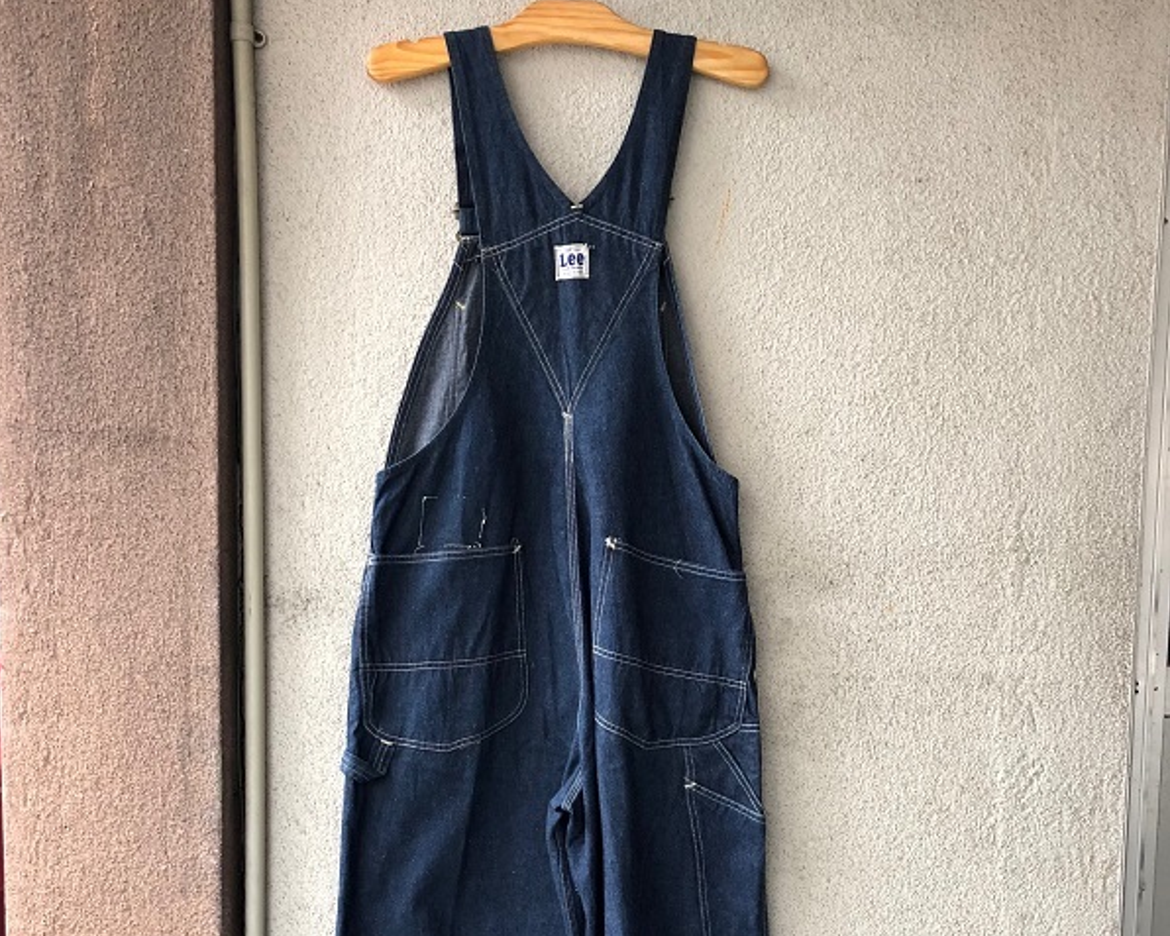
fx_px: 1316
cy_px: 738
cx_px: 583
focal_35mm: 38
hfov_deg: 47.9
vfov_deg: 37.9
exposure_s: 1/122
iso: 125
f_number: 1.8
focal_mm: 3.99
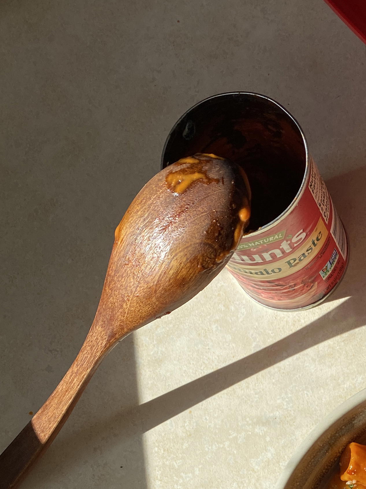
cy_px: 520
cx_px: 414
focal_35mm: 62
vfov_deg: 28.7
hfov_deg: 22.2
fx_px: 874
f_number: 1.8
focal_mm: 4.25
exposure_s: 1/1182
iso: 32
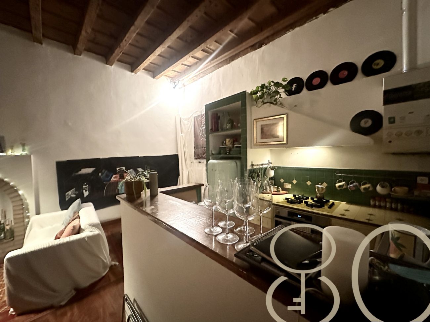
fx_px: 174
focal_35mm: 14
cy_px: 161
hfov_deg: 102.1
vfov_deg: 85.7
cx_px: 215
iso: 1250
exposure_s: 1/50
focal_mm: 2.22
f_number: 2.2
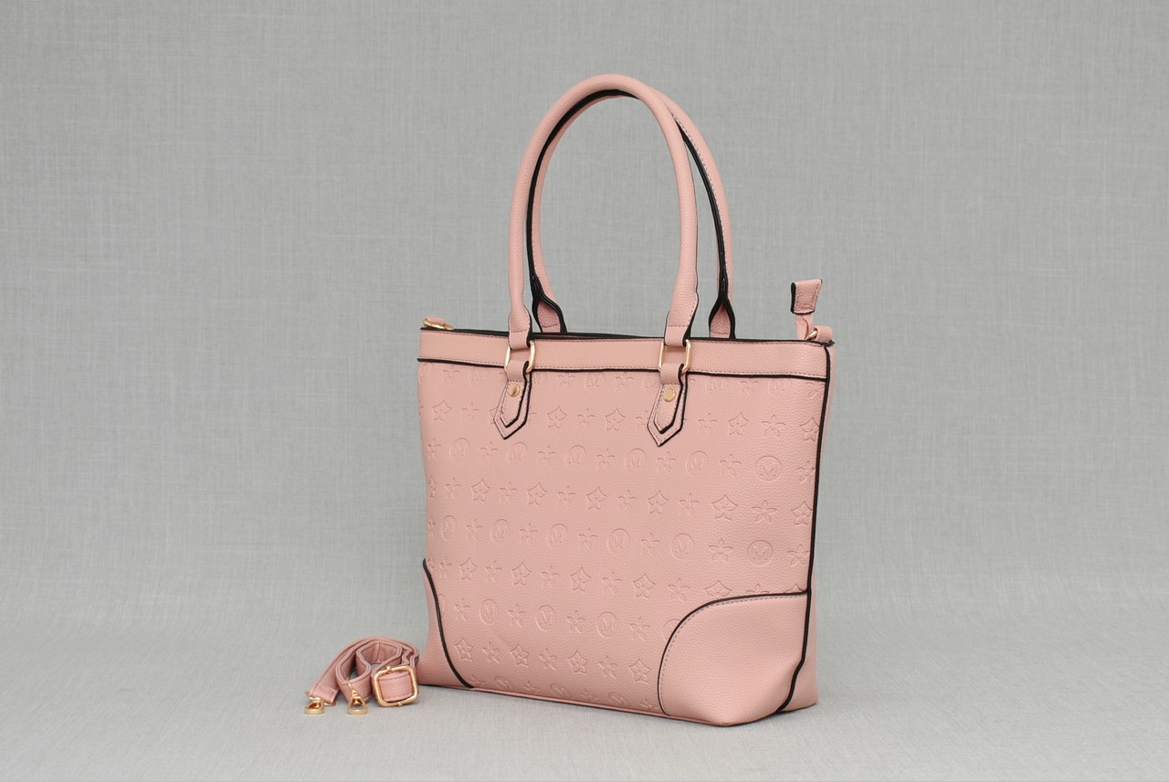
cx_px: 584
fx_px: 1755
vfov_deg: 25.1
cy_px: 391
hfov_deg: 36.8
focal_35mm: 54
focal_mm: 36
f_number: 5.6
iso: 100
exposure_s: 1/60
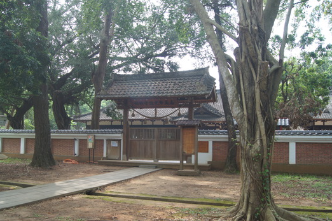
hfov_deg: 60.3
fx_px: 286
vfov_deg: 42.2
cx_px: 157
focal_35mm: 31
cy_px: 118
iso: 100
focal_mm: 18
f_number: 5.6
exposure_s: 1/60
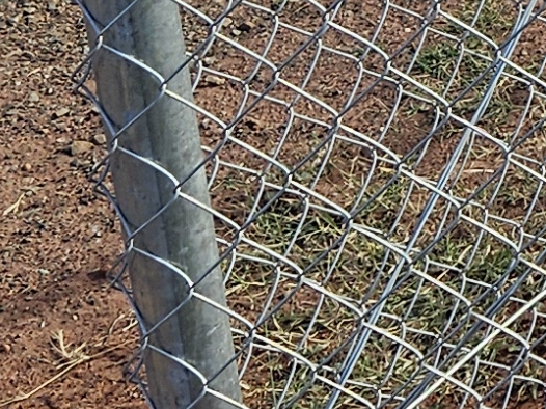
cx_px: 1321
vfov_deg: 7.9
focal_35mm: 175
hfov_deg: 9.9
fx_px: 2759
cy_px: -549
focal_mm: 5.4
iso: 32
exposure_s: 1/1672
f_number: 1.8
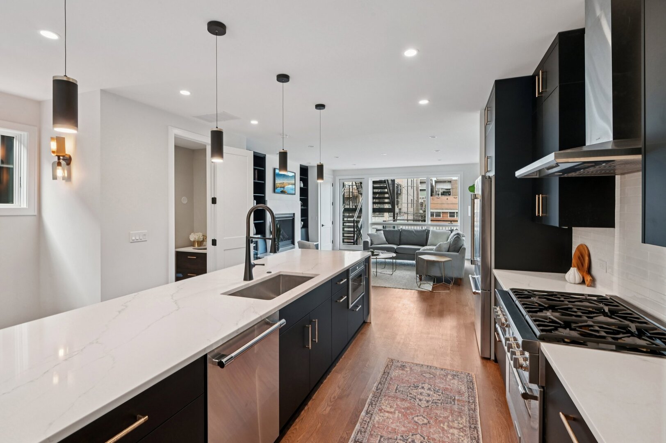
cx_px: 333
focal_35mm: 16
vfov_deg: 73.7
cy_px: 222
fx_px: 296
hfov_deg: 96.8
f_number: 13
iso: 400
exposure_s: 1/13
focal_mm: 16
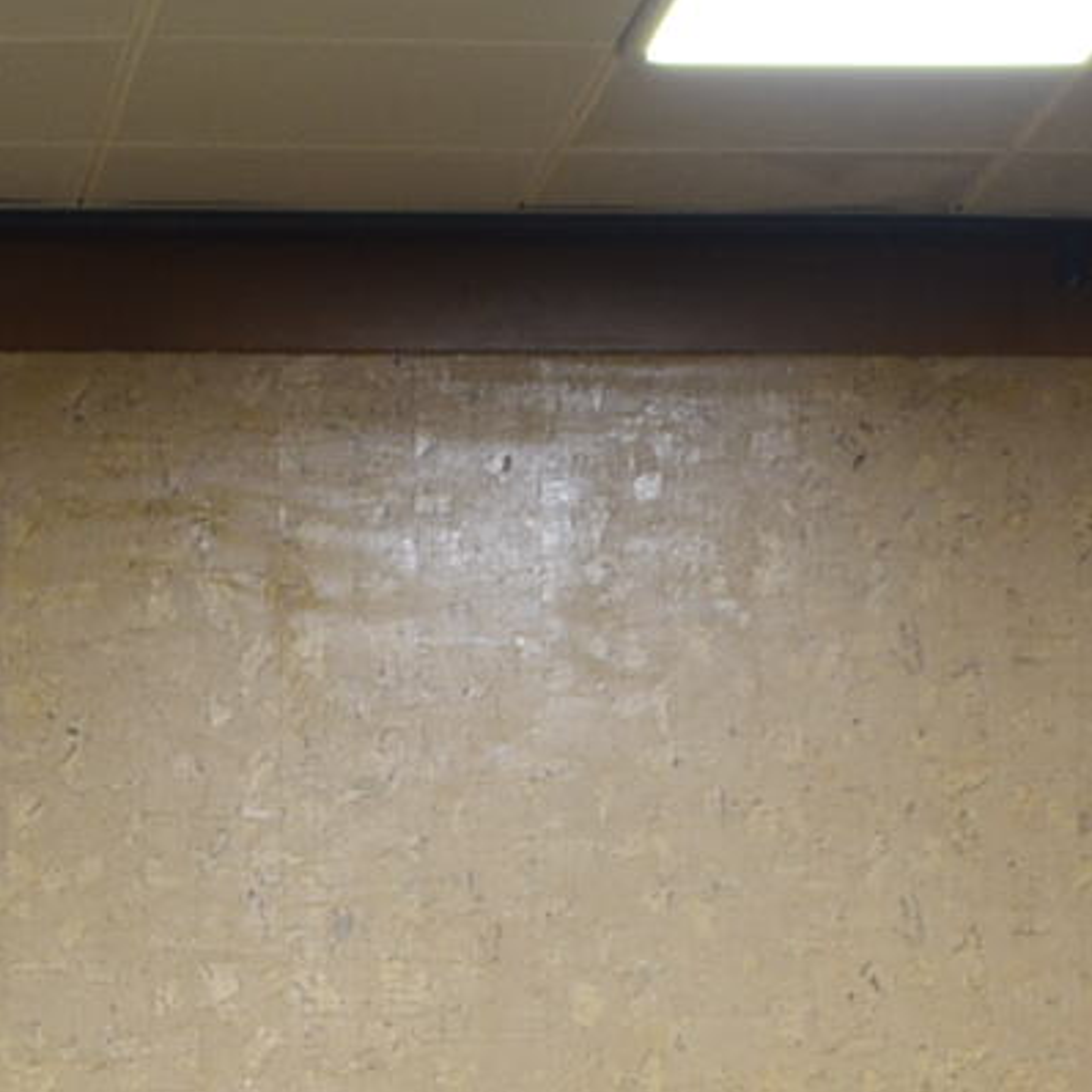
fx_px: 7852
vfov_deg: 7.7
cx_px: -530
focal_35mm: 220
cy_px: 2003
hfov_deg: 7.8
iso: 400
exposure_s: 1/40
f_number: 3.5
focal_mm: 28
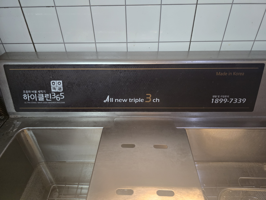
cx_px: 133
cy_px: 100
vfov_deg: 58.9
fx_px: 177
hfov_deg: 73.9
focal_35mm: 23
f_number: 1.7
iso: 1000
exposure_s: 1/120
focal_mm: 6.3
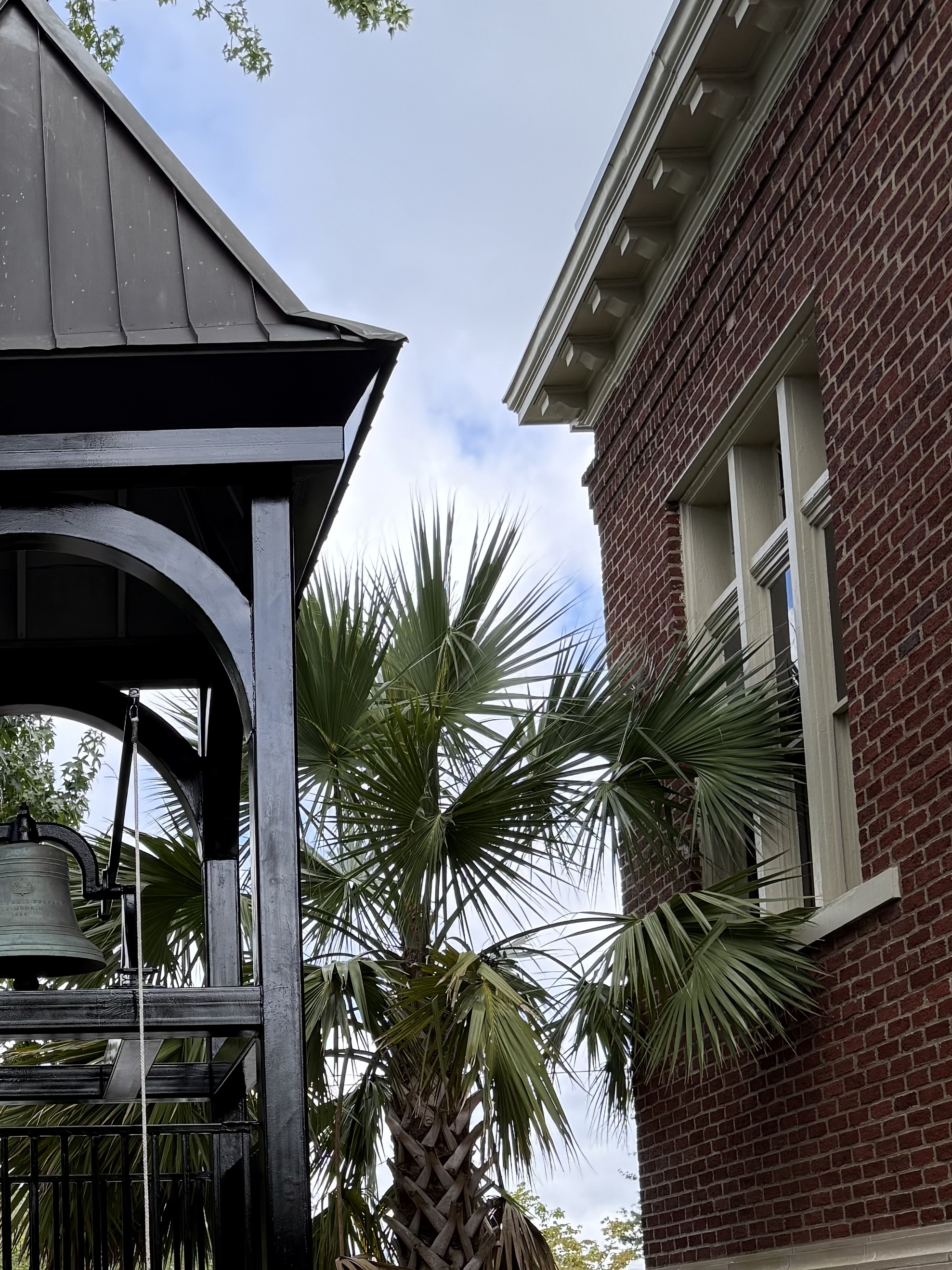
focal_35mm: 52
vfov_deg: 35.0
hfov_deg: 26.3
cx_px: -34
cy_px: 1105
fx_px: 1907
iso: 100
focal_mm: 6.76
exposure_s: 1/742
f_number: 1.78
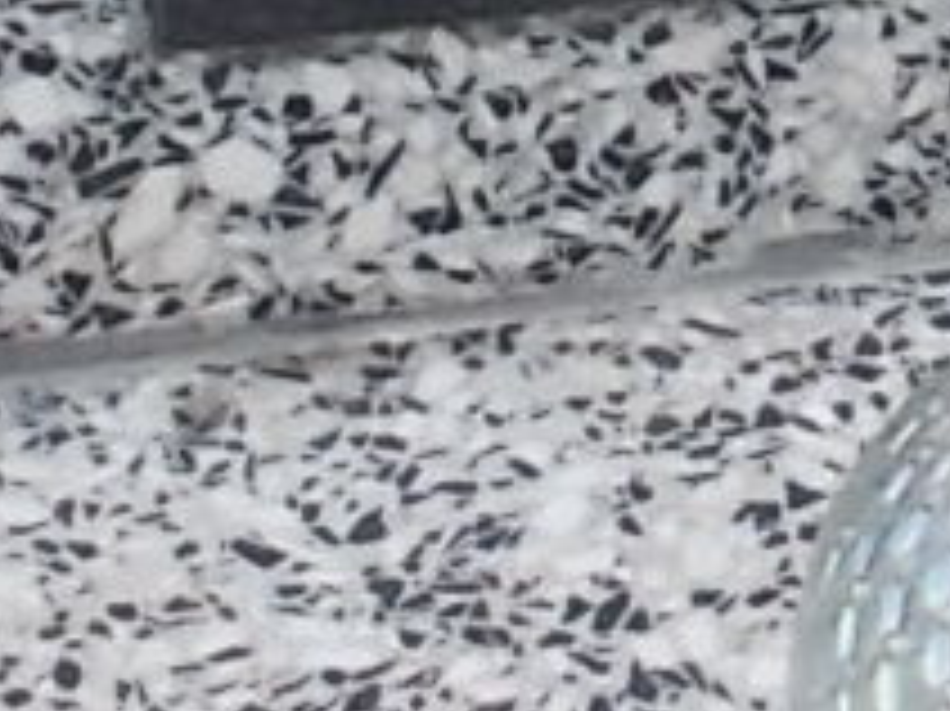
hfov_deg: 9.9
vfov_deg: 7.1
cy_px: -1012
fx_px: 5403
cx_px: 1126
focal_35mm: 197
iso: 80
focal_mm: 4.6
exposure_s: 1/400
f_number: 3.2
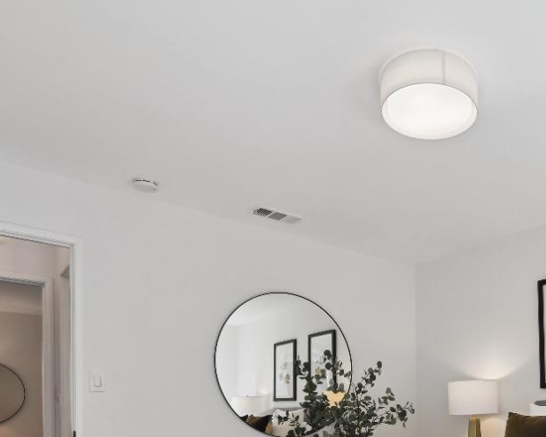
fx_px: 517
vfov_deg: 41.0
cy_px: 418
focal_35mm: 32
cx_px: 468
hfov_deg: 50.7
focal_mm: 14
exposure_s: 1/160
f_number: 10
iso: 800
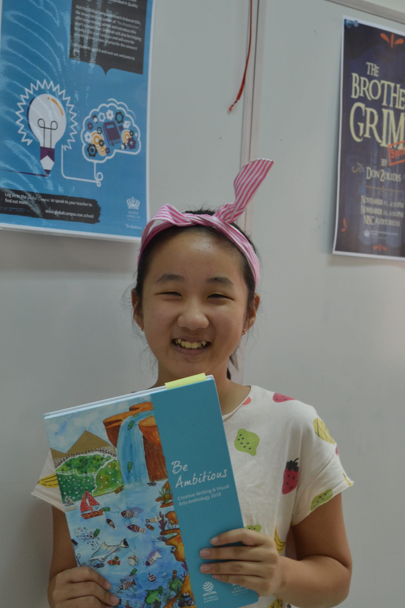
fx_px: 1367
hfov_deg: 16.9
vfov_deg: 25.1
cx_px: 211
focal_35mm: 81
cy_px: 309
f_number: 5
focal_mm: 38
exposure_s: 1/50
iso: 400
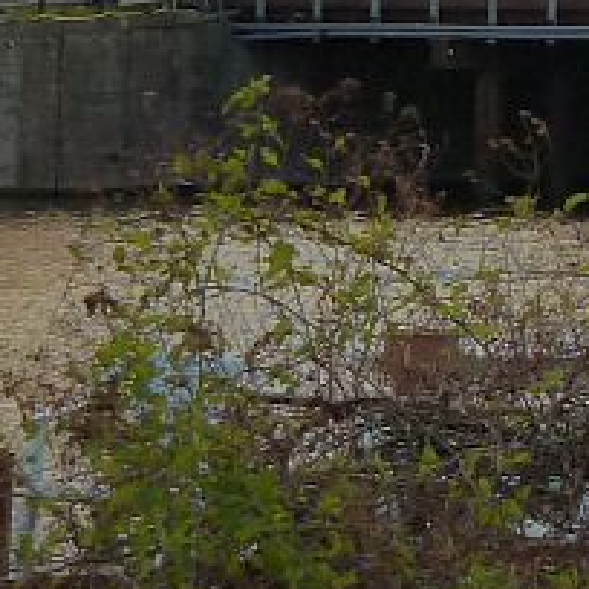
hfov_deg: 4.1
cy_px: -482
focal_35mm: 426
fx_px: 8201
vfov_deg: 4.1
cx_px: 1317
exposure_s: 1/100
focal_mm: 15.8
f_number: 4.3
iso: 125
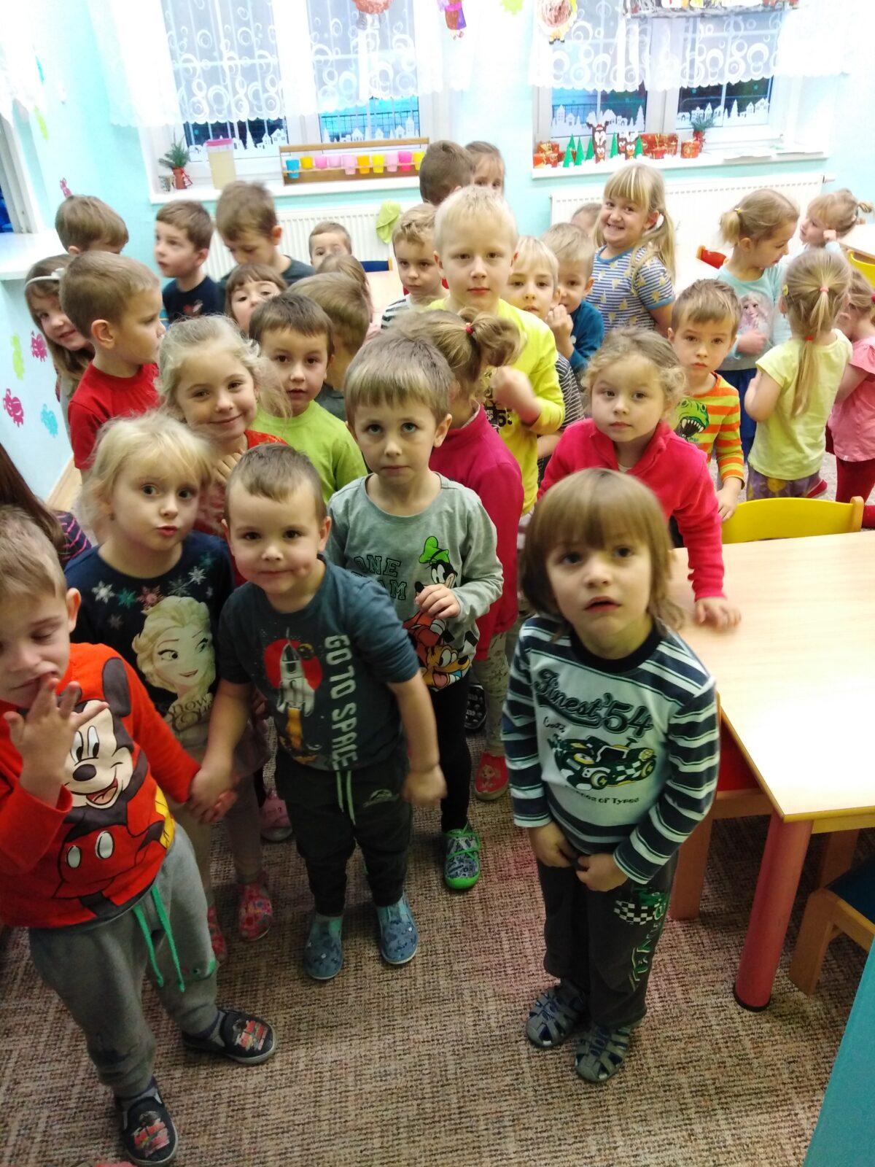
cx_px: 438
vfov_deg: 67.3
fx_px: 876
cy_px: 584
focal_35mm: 26
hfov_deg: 53.1
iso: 372
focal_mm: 3.46
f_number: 2.2
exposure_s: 1/30
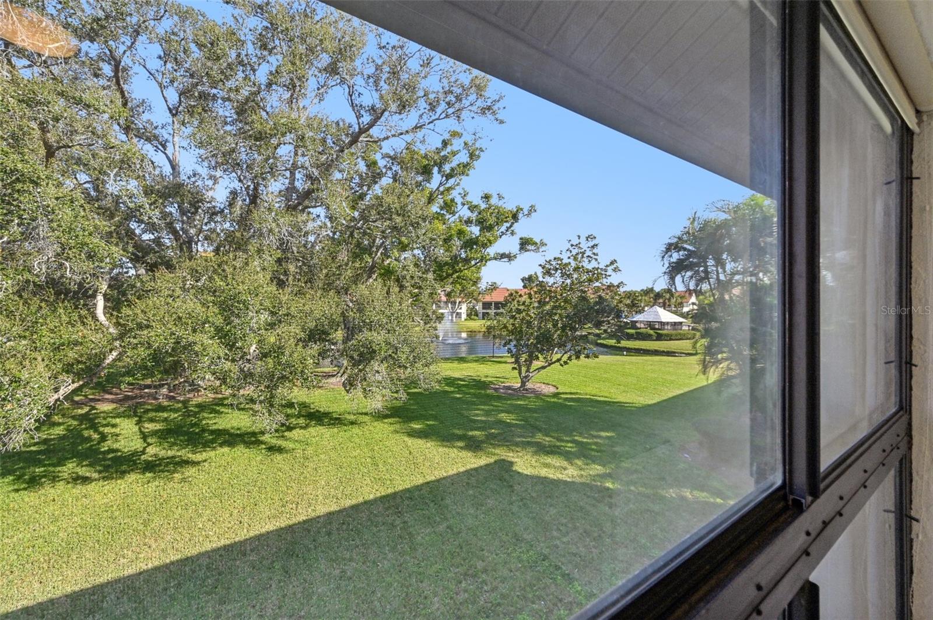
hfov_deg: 104.3
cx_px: 466
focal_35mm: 14
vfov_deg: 81.1
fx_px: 362
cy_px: 310
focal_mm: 14
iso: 400
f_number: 8
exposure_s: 1/320
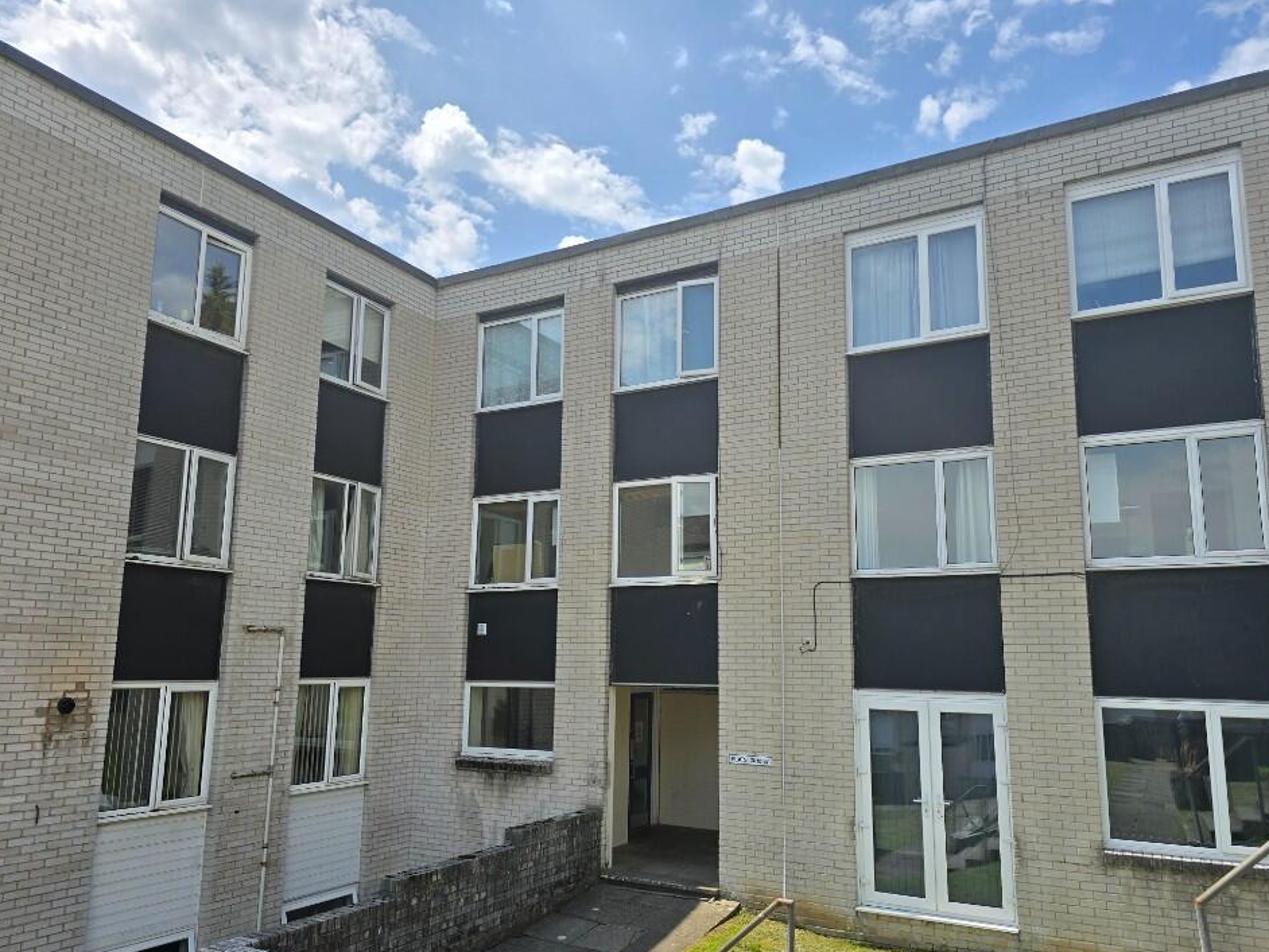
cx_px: 641
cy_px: 514
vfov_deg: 54.8
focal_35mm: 25
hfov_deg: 69.4
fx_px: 917
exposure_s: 1/1093
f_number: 1.7
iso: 12
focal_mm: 6.3
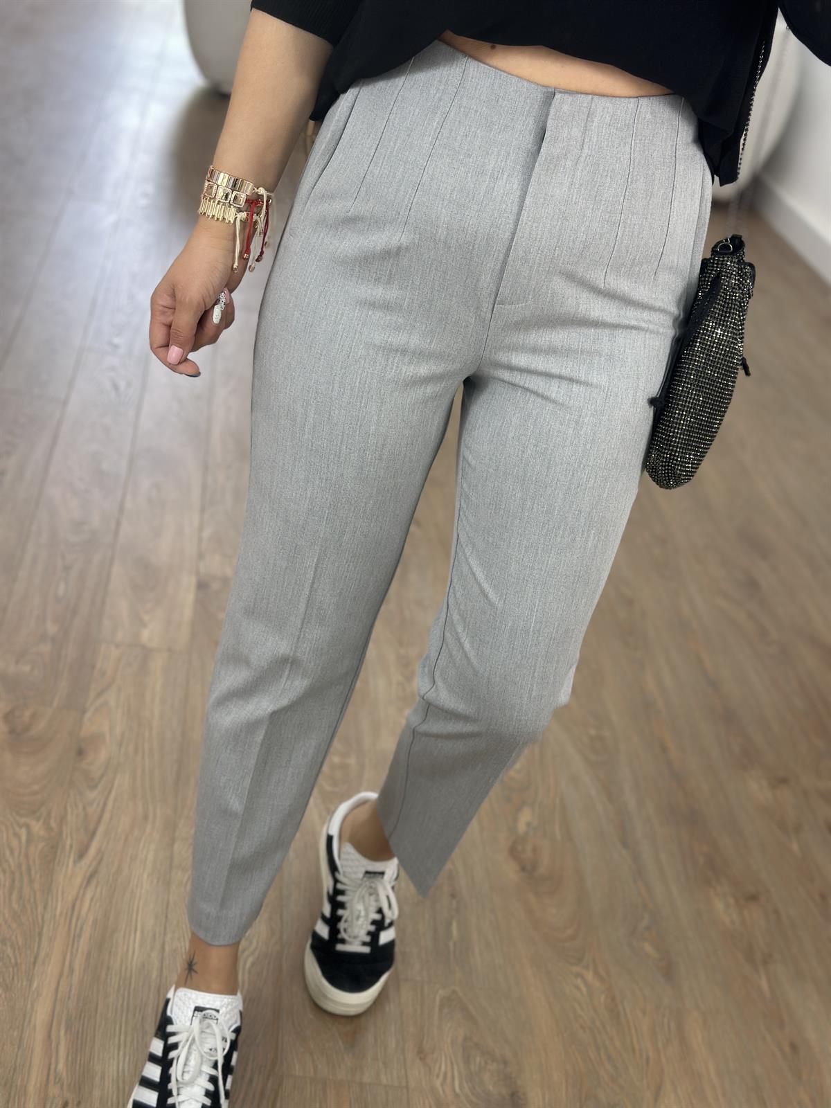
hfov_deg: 30.3
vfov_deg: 39.7
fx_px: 1536
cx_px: 416
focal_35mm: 48
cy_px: 554
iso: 64
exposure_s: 1/145
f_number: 1.78
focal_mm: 6.86
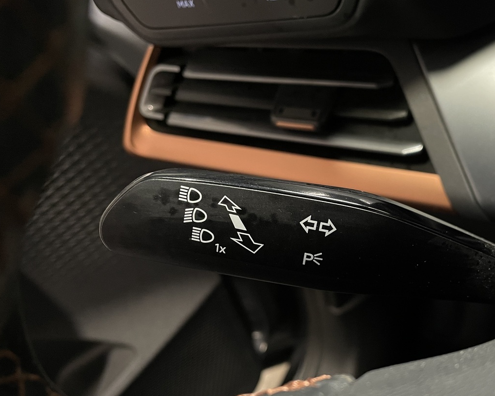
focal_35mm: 36
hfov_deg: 49.2
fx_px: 527
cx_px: 340
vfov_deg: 41.0
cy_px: 236
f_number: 1.6
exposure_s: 1/38
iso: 400
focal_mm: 4.2
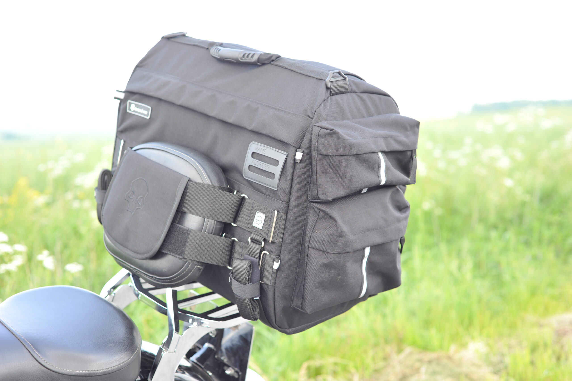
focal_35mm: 50
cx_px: 286
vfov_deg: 27.0
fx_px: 794
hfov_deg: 39.6
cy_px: 190
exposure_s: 1/125
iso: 200
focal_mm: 50
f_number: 3.5
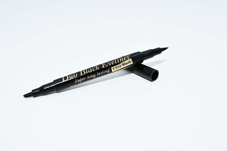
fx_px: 328
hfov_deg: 38.2
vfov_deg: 26.0
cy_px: 76
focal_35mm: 52
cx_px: 114
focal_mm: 35
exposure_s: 1/250
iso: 200
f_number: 10
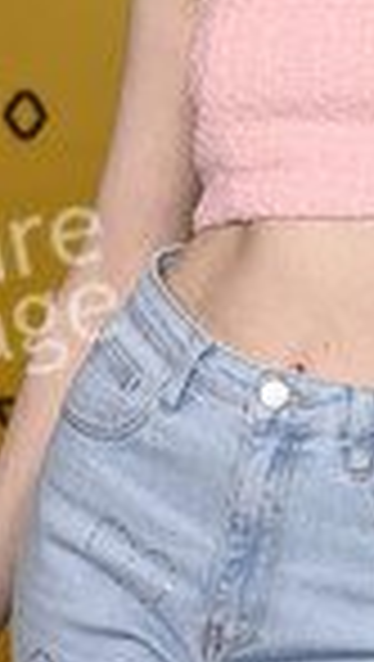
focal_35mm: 194
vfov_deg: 11.0
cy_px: 90
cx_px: 379
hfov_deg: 6.3
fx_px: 3410
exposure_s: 1/250
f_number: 5.6
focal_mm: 68
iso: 1000
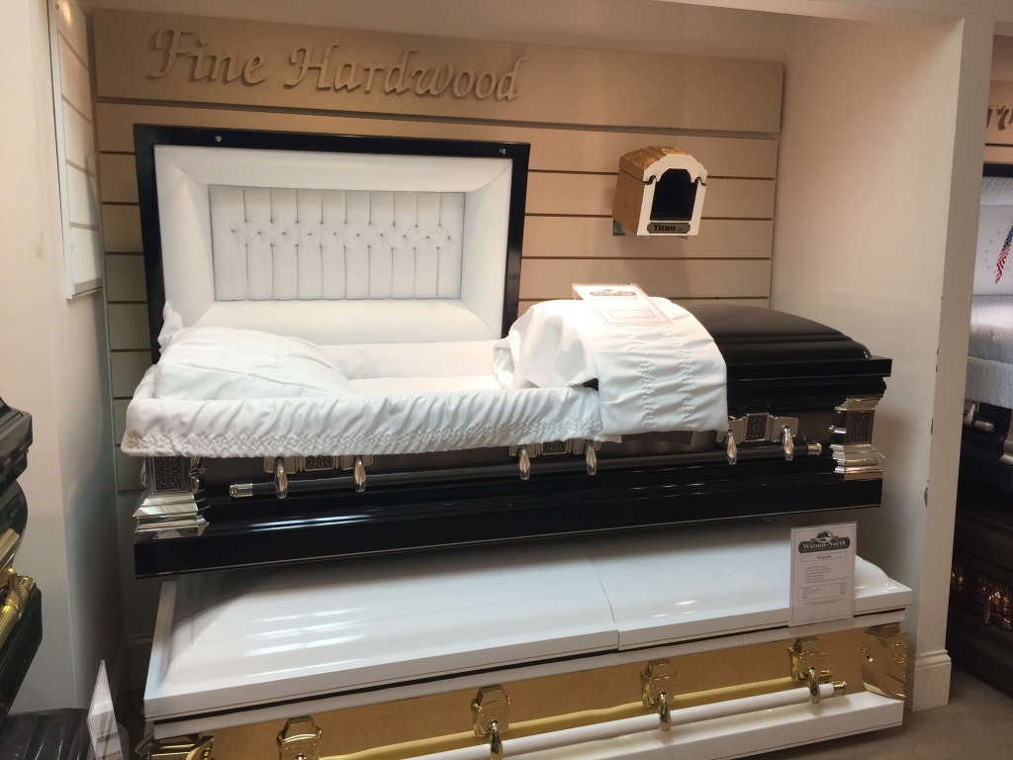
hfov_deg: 61.7
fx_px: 849
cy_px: 380
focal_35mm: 29
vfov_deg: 48.2
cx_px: 506
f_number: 2.2
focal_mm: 4.15
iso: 32
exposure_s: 1/40
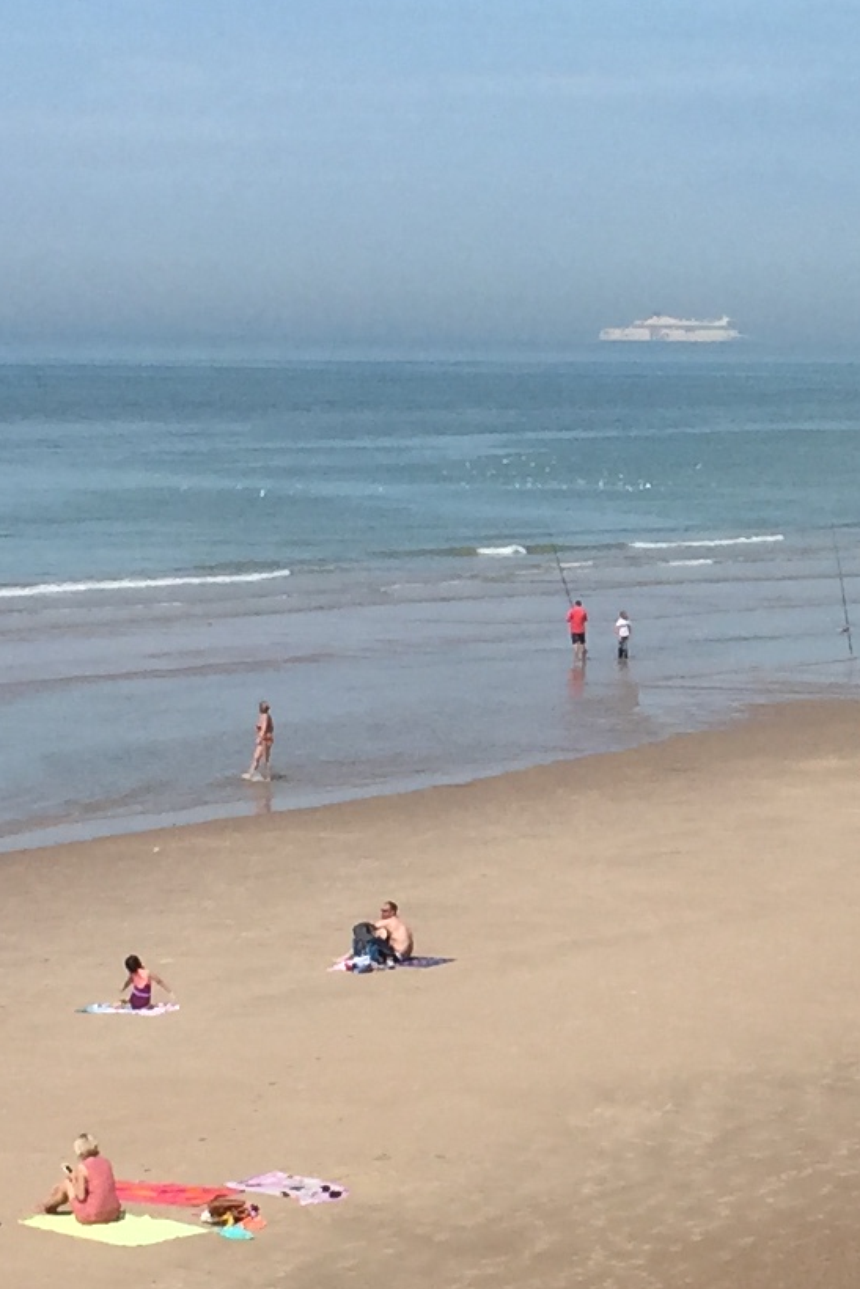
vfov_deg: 17.1
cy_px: 605
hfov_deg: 11.2
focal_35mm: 120
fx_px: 4298
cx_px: 990
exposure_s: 1/3300
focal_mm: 4.15
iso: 32
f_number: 2.2
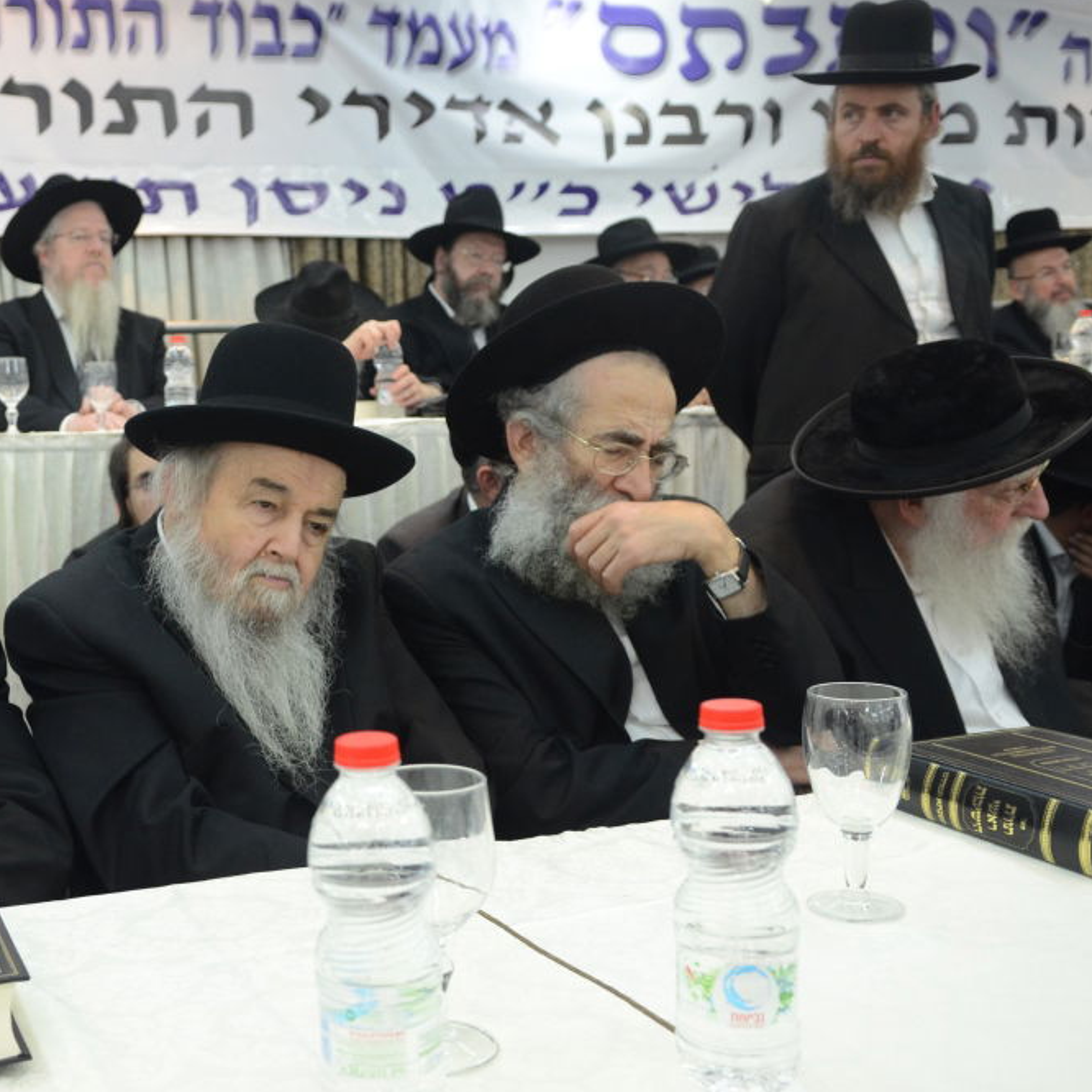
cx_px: 282
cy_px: 548
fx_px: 1535
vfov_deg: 39.2
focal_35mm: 43
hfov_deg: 38.2
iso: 1250
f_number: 3.5
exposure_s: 1/125
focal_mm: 22
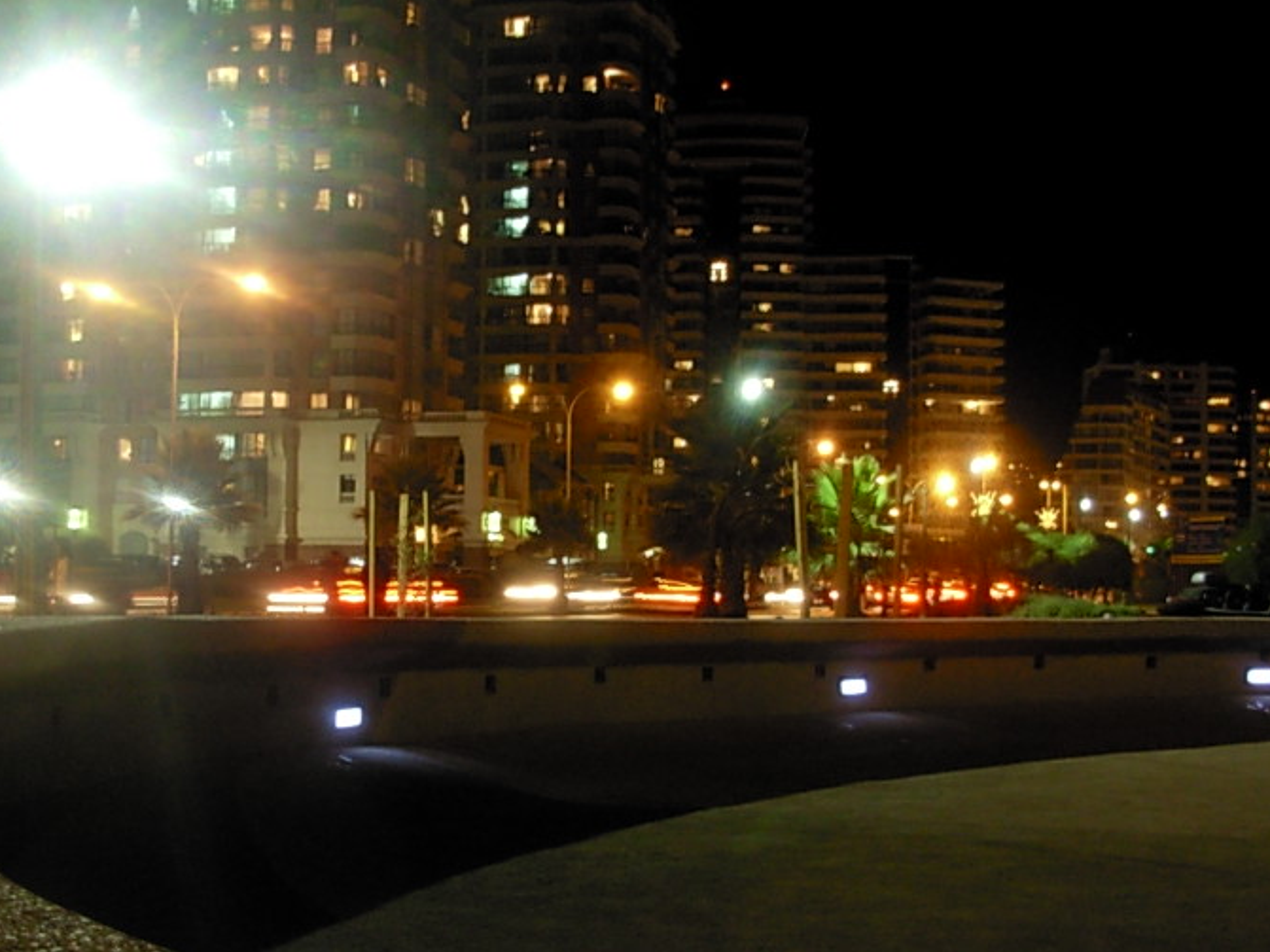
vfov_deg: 25.2
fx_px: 2128
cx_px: 473
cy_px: 545
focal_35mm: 58
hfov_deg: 33.1
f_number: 2.9
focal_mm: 6.3
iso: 97
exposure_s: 1/2
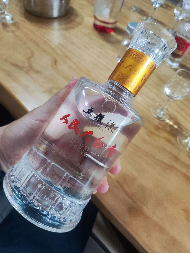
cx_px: 95
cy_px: 126
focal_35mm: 25
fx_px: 183
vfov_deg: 69.4
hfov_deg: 54.9
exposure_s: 1/50
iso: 526
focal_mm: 4.71
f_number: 1.79
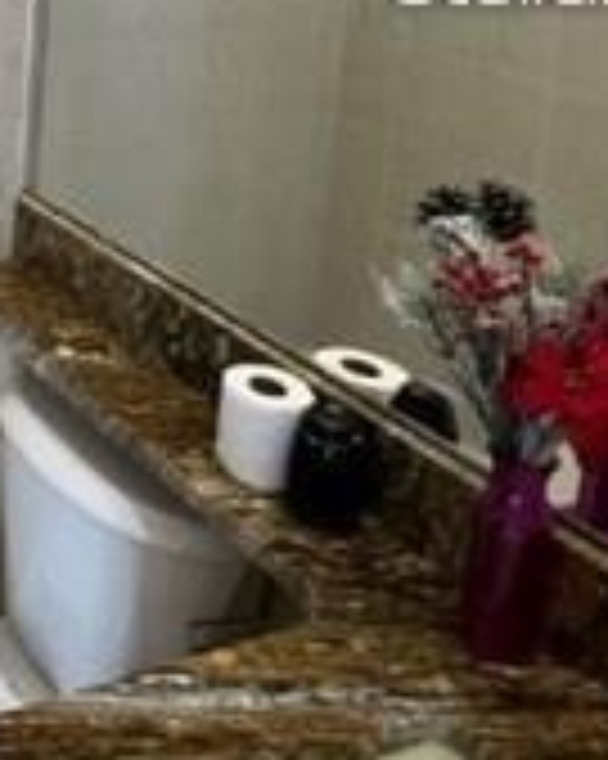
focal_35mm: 48
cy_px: -31
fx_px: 1081
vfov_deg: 34.6
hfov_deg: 25.1
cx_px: -266
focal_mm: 1.57
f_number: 1.8
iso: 250
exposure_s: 1/120
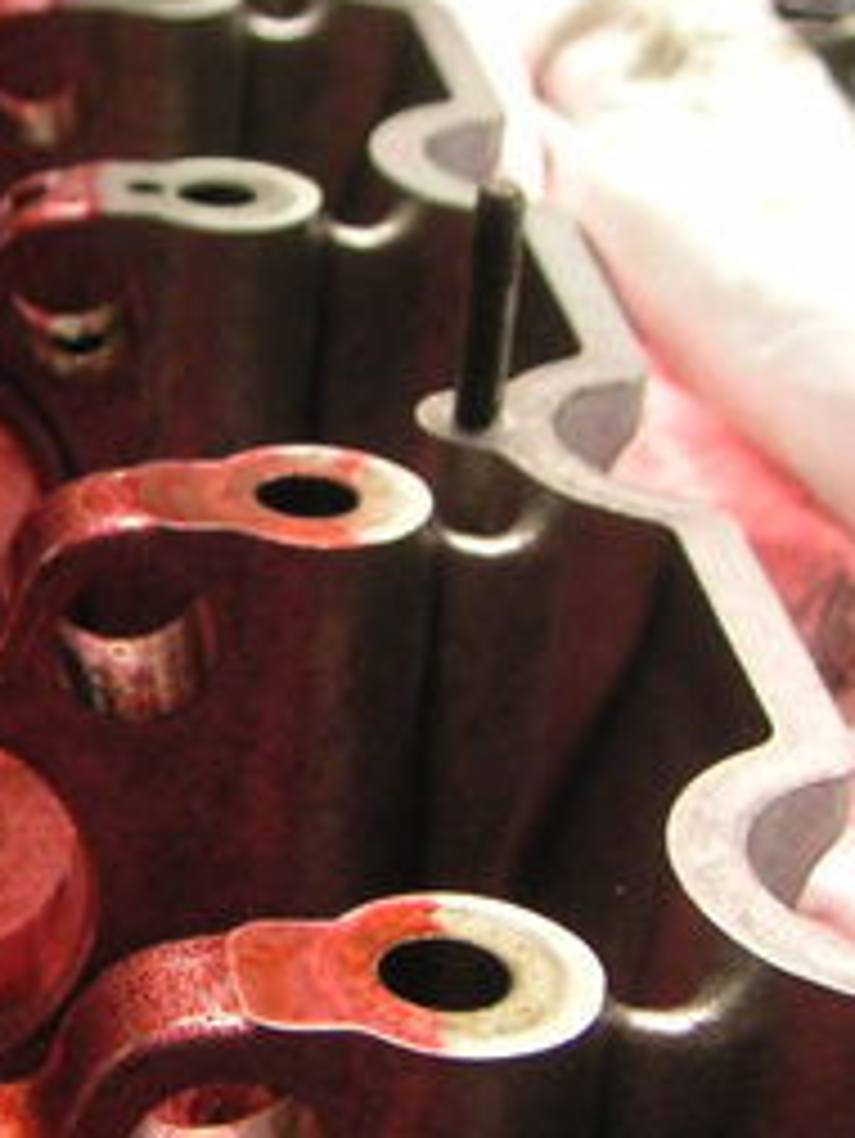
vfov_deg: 20.4
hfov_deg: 15.1
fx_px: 3159
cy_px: 760
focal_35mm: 96
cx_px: -32
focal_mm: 6
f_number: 2.8
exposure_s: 1/10
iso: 100
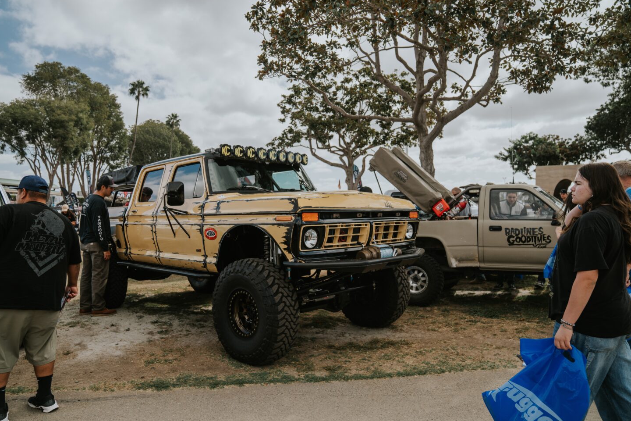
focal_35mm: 25
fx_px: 438
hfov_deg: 71.5
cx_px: 304
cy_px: 207
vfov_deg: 51.3
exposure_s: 1/640
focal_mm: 24
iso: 100
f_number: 2.8
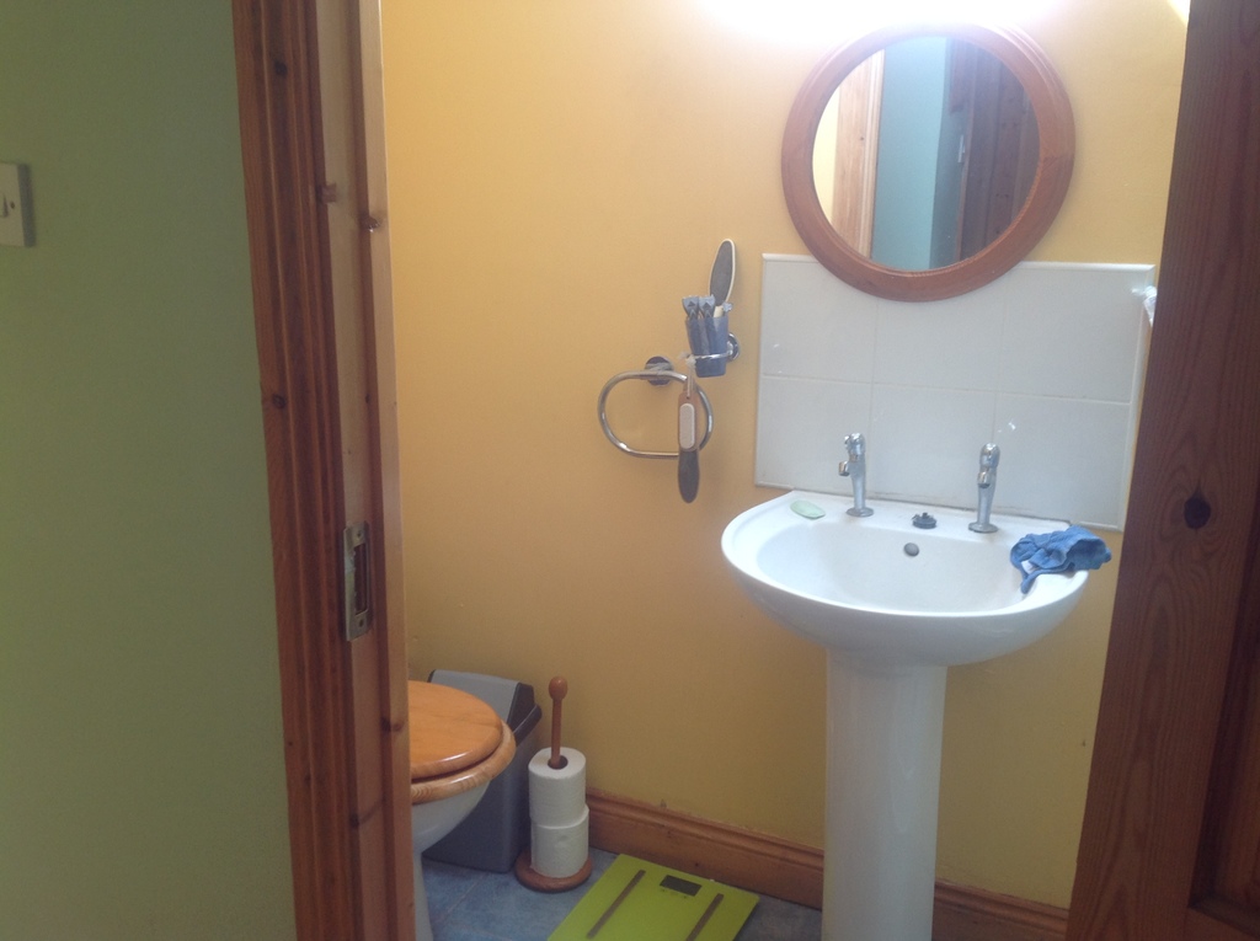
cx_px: 630
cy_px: 470
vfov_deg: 40.6
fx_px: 1272
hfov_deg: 52.7
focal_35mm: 35
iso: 50
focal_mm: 4.28
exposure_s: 1/30
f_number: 2.4
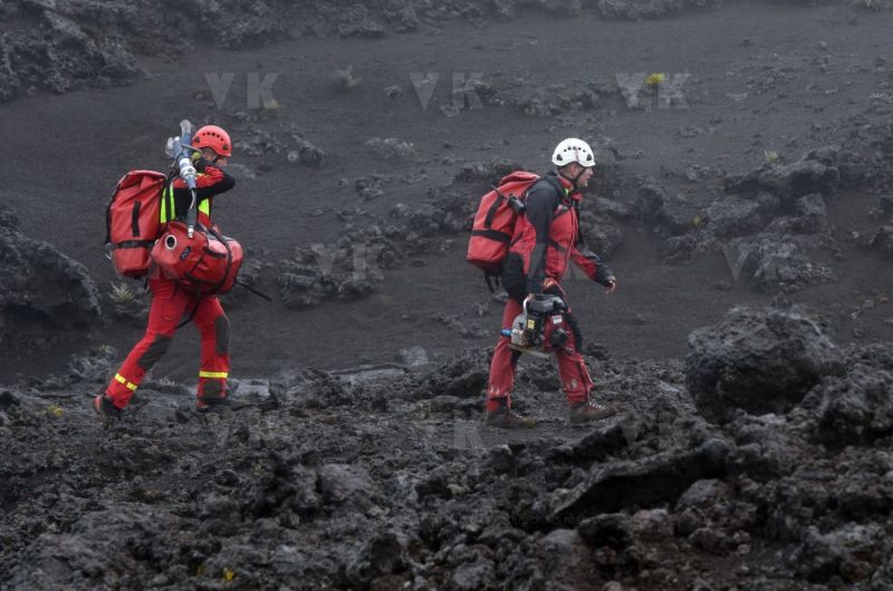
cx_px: 446
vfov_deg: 4.9
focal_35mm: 278
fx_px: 6870
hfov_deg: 7.4
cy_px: 296
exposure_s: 1/640
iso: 250
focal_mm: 185
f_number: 8
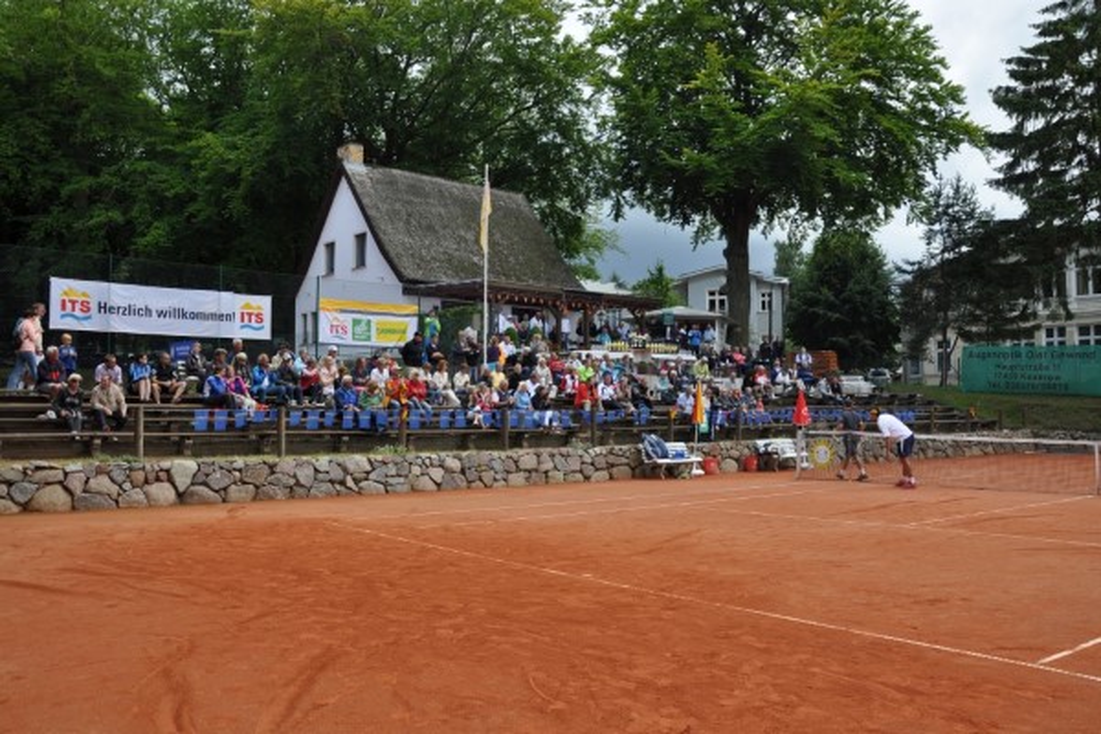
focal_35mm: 32
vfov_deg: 41.7
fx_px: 963
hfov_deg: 59.5
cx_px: 550
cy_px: 367
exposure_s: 1/200
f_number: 7.1
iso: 200
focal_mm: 21
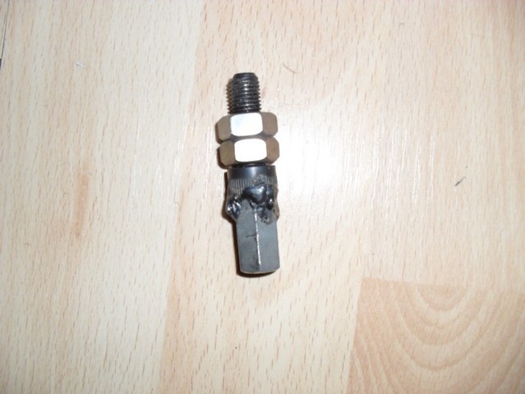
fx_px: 531
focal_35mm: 35
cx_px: 262
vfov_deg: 40.7
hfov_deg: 52.6
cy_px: 197
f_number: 3.2
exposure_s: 1/45
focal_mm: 6.3
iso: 200
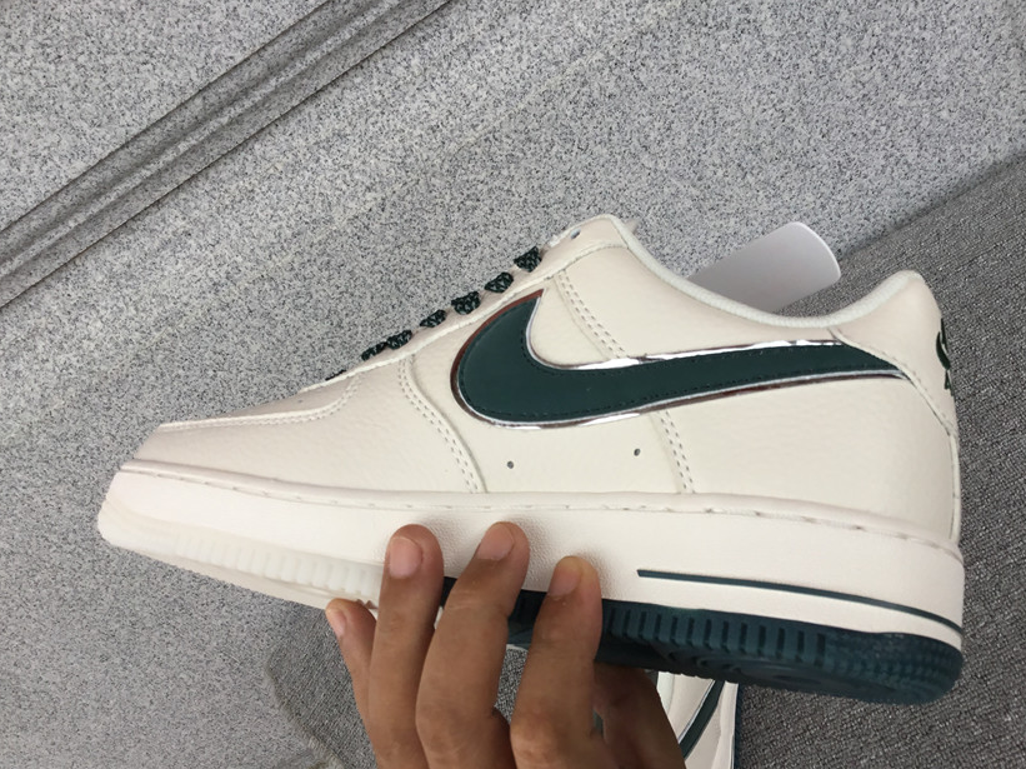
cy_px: 411
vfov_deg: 41.7
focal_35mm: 34
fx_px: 1007
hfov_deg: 53.9
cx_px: 554
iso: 25
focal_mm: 3.3
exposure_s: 1/242
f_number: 2.4
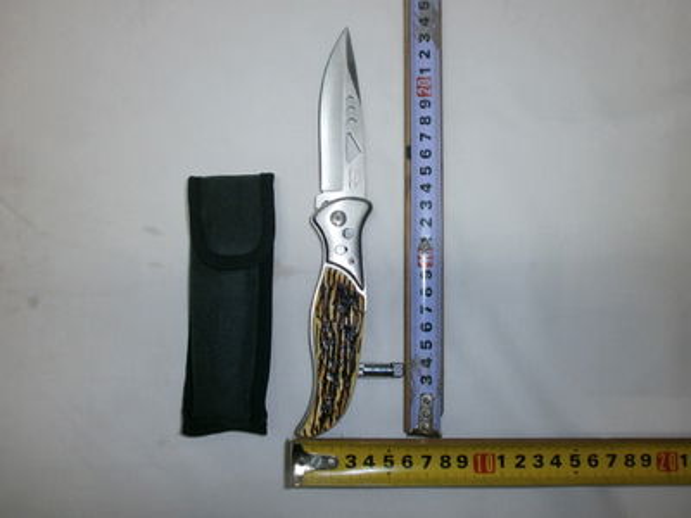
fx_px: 539
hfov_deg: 65.3
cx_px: 346
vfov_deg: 51.4
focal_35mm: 27
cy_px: 259
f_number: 2.9
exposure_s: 1/30
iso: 125
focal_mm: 4.8
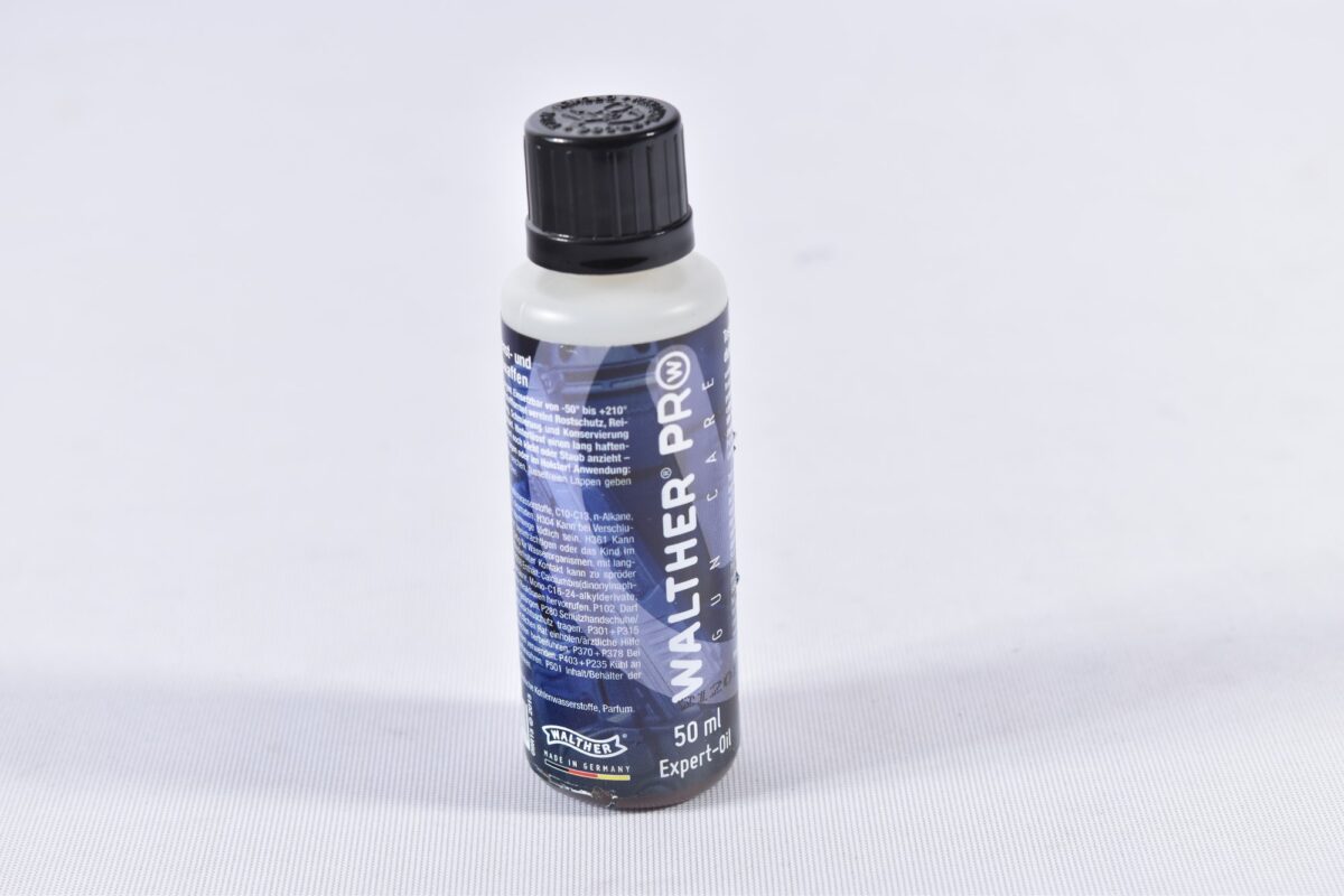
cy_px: 448
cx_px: 672
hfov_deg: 24.6
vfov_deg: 16.6
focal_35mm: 82
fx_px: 3080
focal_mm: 55
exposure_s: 1/40
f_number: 5.6
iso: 640
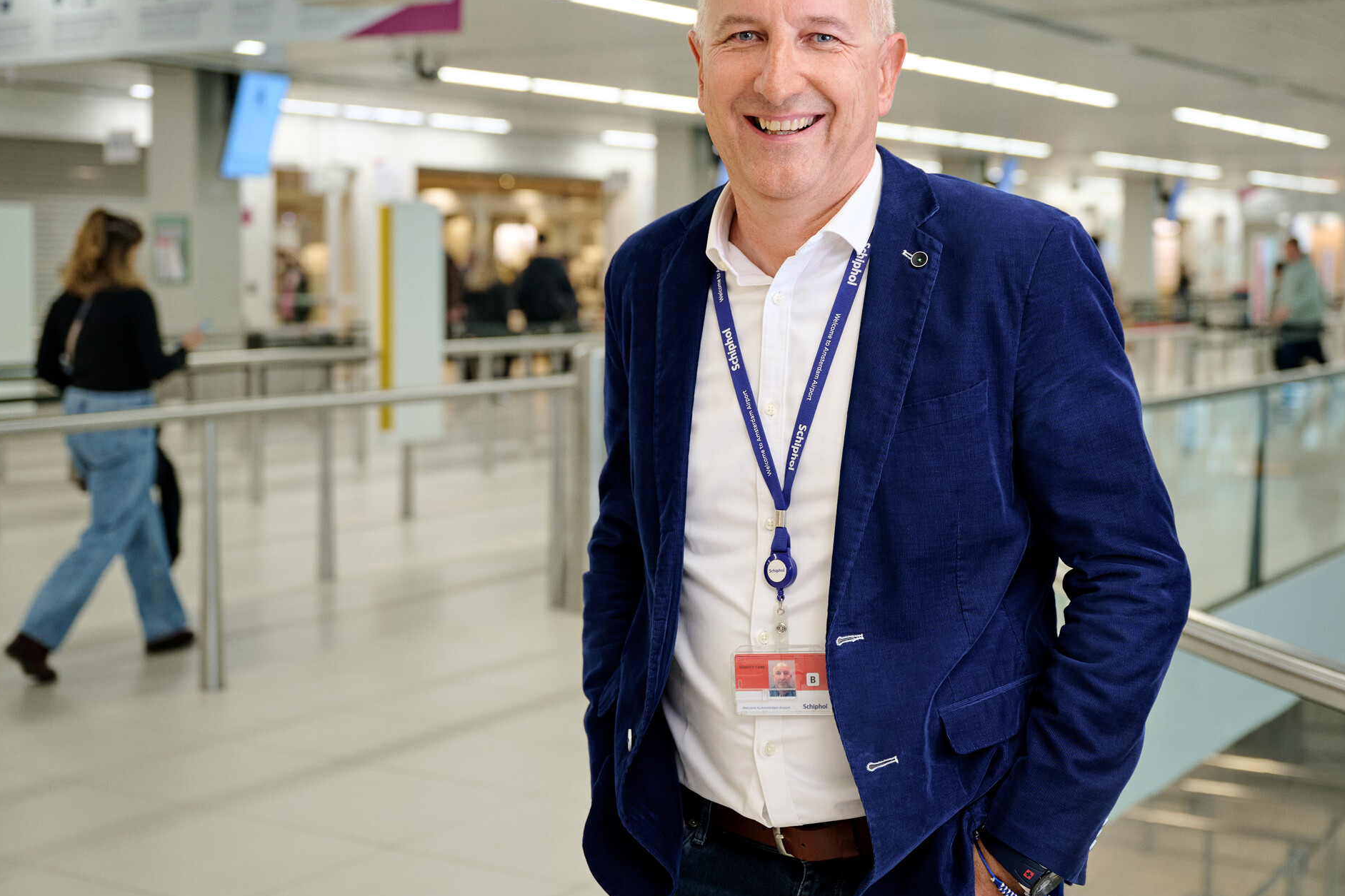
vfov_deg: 25.5
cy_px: 373
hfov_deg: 37.5
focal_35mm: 53
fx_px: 1980
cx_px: 745
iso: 500
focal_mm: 39
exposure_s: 1/160
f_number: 2.8
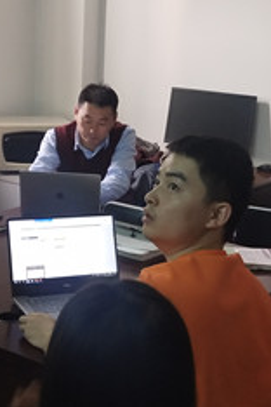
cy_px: 209
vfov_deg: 25.4
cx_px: 111
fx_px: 903
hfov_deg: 17.1
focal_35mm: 80
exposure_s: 1/33.3
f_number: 1.8
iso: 440
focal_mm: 3.95
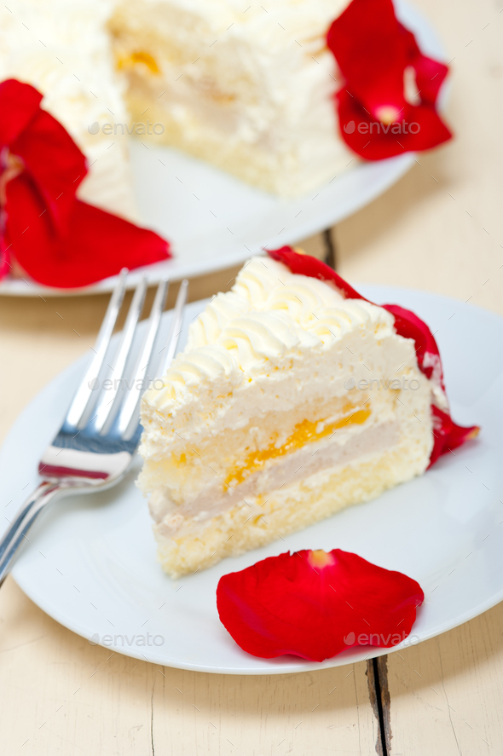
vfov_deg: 19.5
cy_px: 378
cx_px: 252
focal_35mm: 105
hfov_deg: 13.0
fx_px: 2204
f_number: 11
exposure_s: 1/160
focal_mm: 105
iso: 200
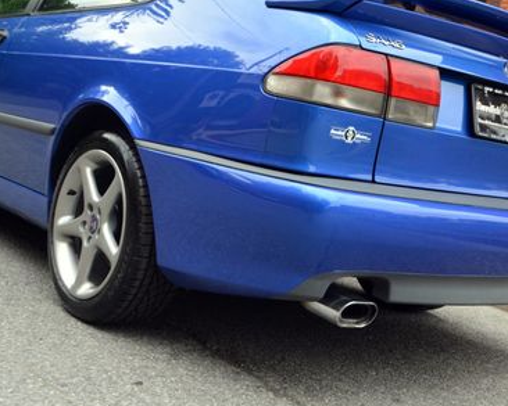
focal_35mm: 54
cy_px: 157
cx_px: 308
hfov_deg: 34.6
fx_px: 812
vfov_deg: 28.0
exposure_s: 1/160
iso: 200
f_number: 6.3
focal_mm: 22
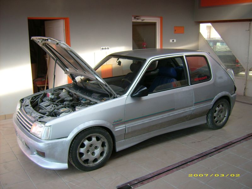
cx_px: 126
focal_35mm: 35
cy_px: 94
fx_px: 255
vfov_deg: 40.7
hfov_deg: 52.6
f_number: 2.8
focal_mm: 5.95
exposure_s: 1/60
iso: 50
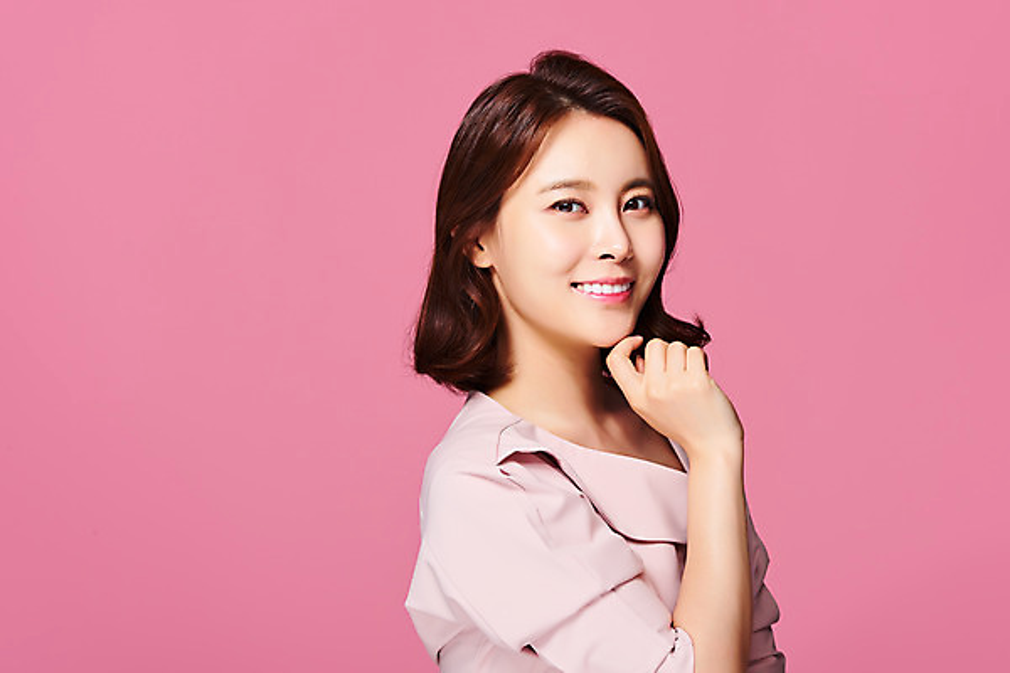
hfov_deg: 19.5
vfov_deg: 13.0
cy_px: 336
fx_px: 2946
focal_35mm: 105
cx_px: 505
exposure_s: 1/125
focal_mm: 105
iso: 64
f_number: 16
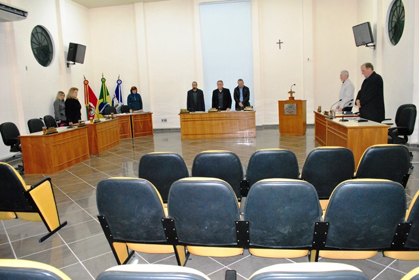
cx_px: 210
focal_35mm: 27
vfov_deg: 48.0
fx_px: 315
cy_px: 140
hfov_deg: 67.3
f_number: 5.6
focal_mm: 18
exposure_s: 1/60
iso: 1600
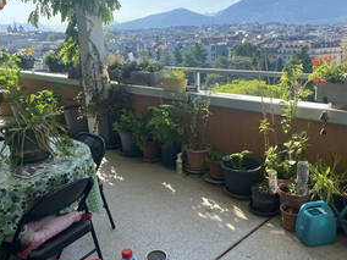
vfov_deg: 42.9
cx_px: 176
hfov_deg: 55.4
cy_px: 122
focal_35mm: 33
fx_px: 331
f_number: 1.8
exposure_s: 1/864
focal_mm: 4.25
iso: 32
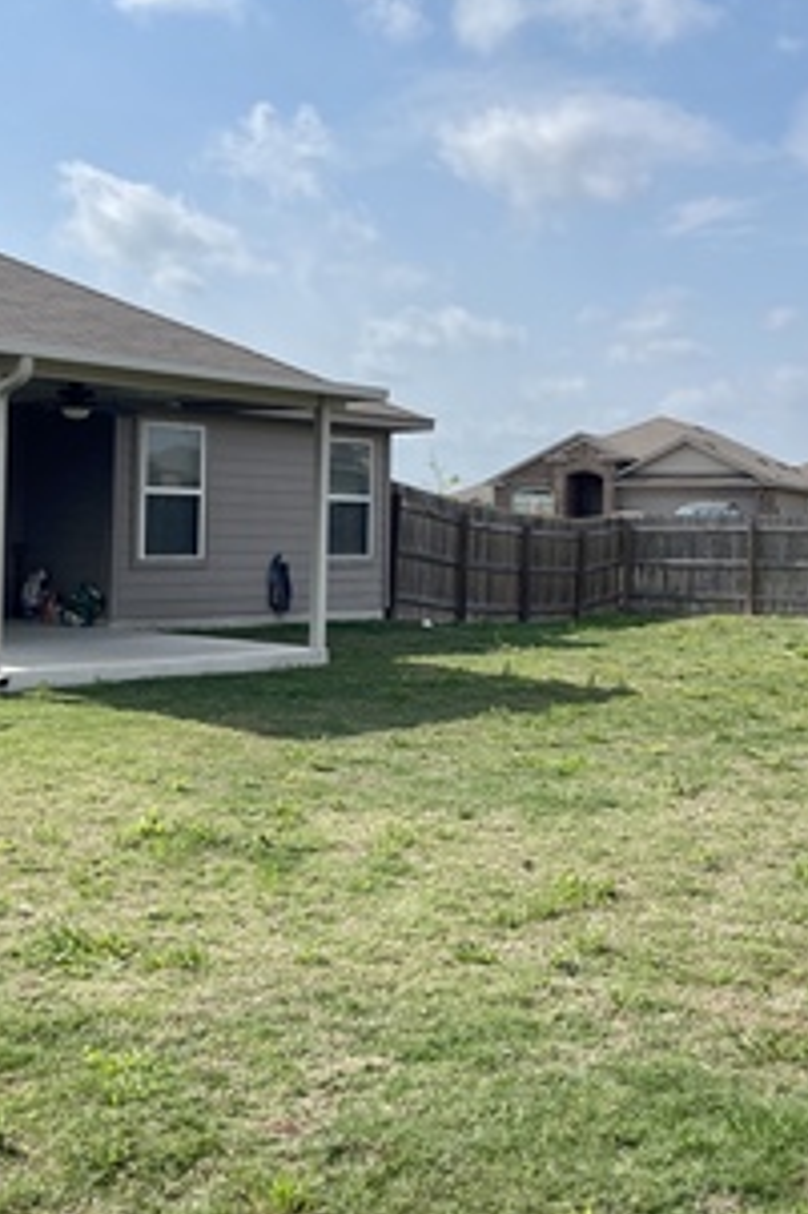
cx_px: 374
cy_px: 519
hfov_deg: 31.1
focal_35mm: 43
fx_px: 1449
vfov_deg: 45.3
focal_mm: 5.1
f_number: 1.6
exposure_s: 1/5917
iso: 32
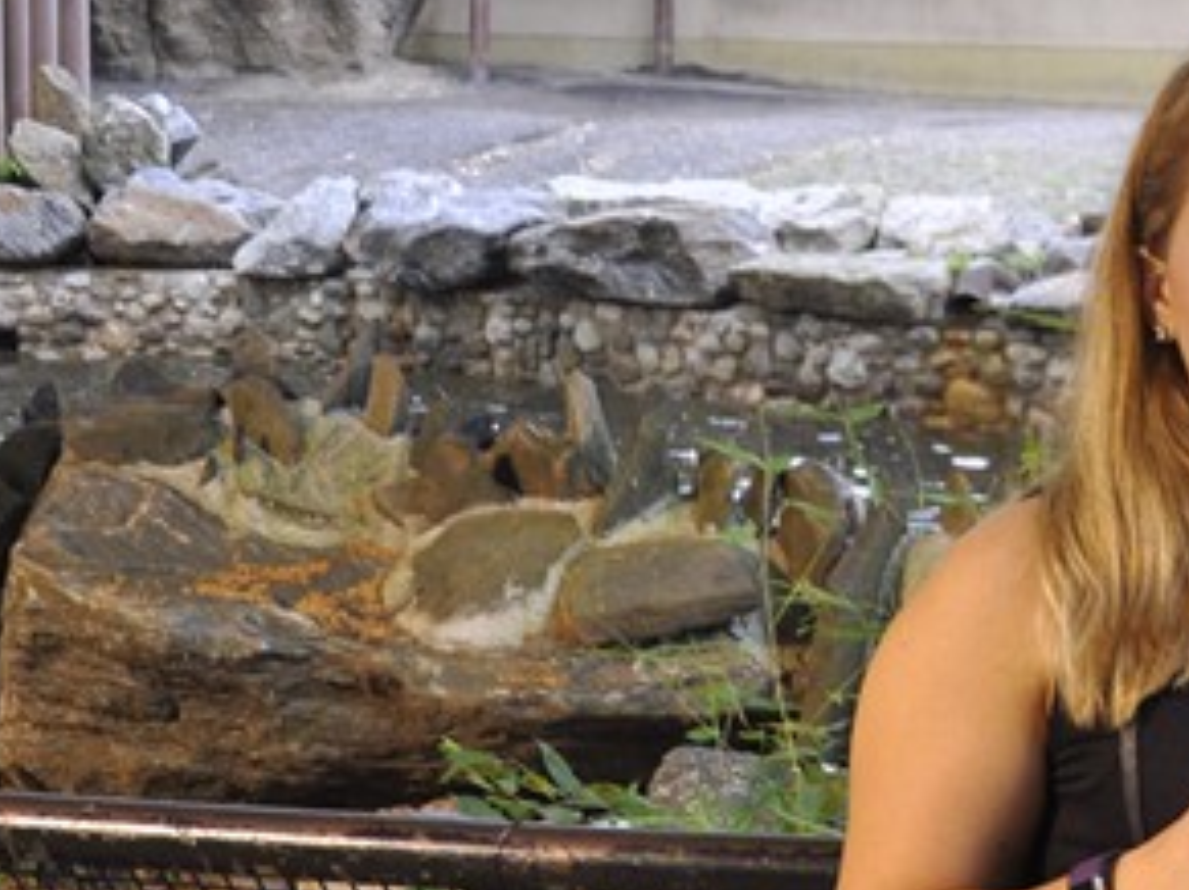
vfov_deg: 16.6
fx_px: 3056
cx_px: 1455
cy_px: 400
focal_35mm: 89
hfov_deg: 20.5
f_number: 3.5
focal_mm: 18
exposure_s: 1/50
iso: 400
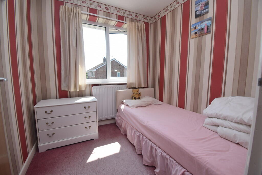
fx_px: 109
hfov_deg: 100.4
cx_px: 131
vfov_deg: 77.3
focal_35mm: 15
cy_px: 88
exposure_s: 1/250
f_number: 8
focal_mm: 10
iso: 400
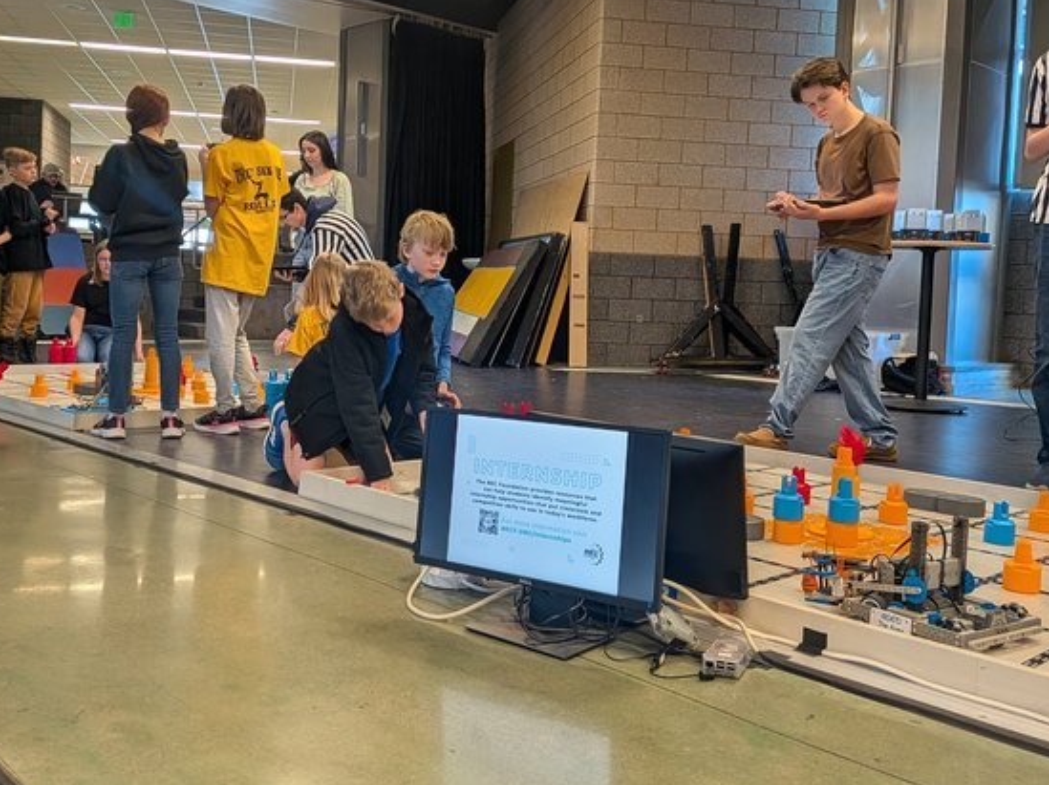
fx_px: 1060
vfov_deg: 40.4
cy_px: 308
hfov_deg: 52.6
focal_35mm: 35
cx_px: 476
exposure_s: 1/125
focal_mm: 4.53
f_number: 1.7
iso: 226
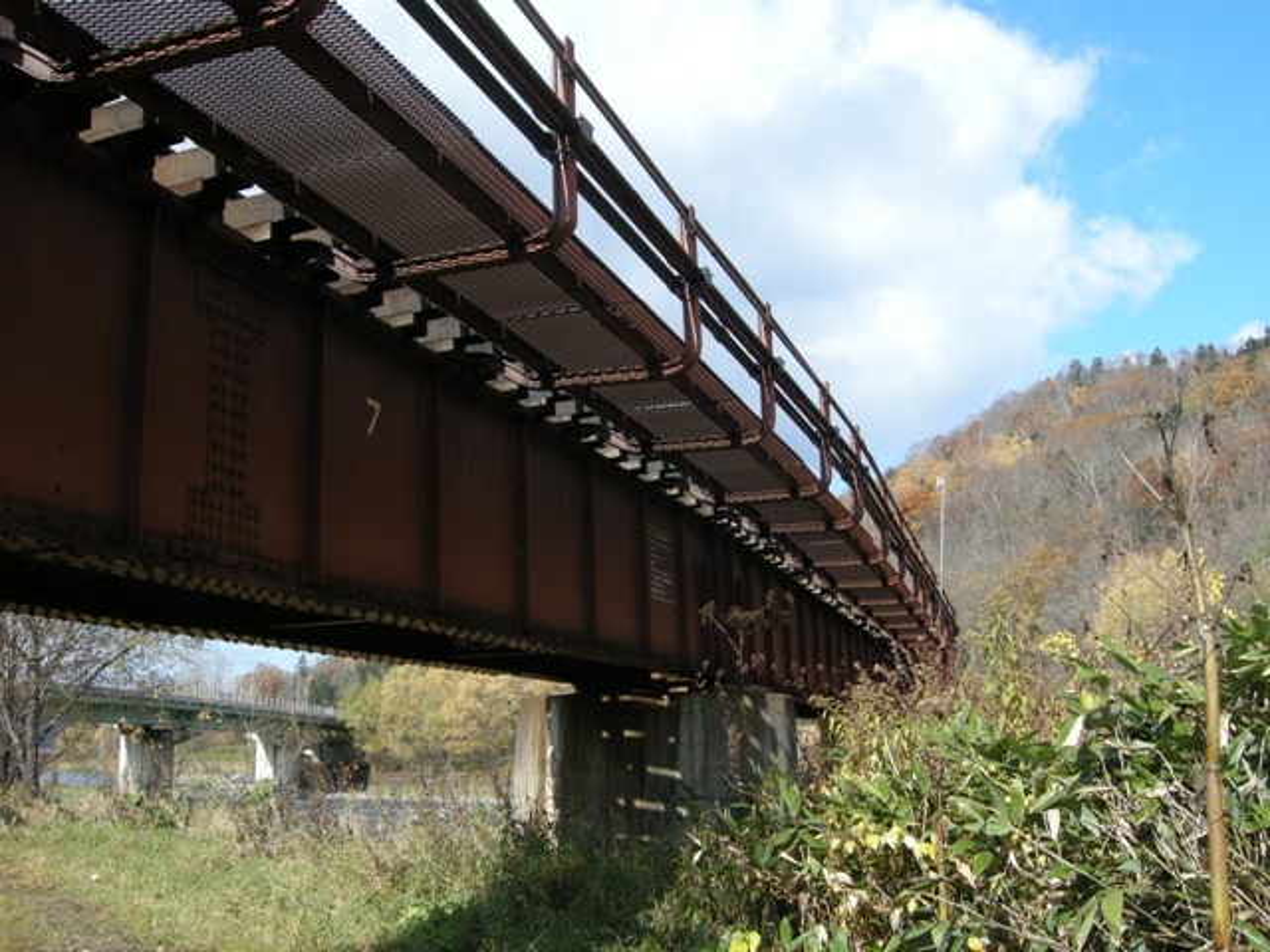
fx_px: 1284
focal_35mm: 35
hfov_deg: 52.6
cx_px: 635
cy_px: 476
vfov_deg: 40.7
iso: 64
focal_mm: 7.5
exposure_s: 1/212
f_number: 5.4
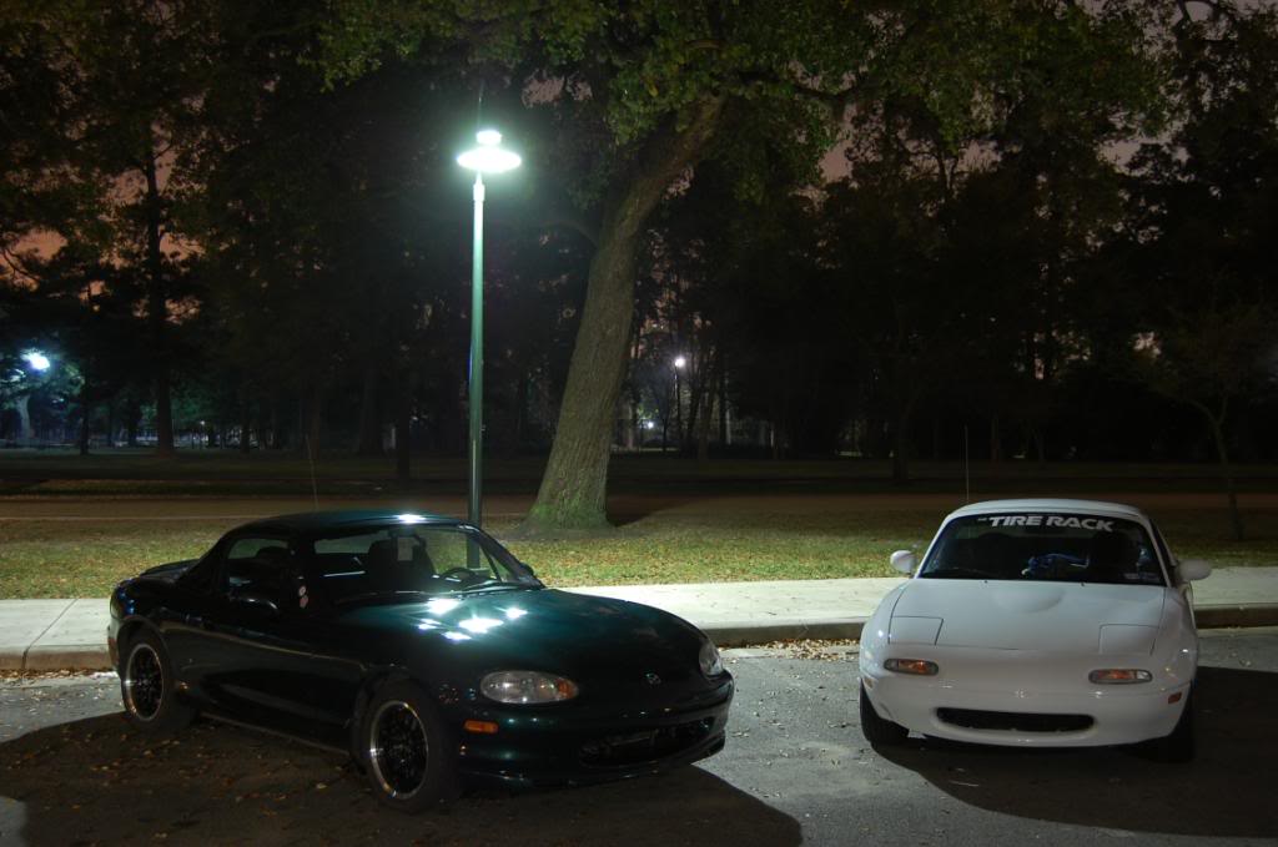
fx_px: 1488
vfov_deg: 31.8
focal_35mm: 42
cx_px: 639
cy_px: 424
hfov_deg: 46.5
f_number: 4.2
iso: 200
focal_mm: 28
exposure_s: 4
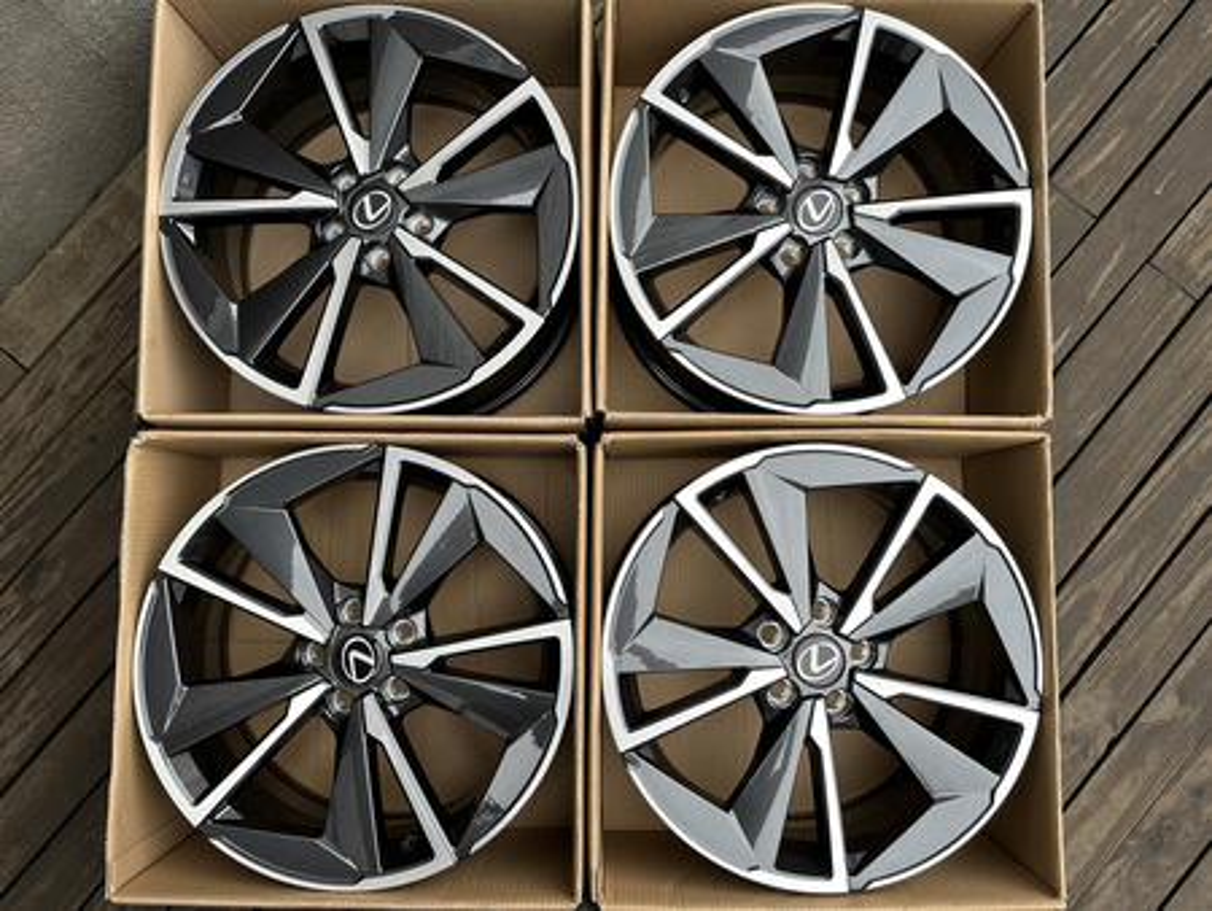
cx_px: 606
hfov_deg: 71.6
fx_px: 841
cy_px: 456
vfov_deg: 56.9
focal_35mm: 24
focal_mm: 6.86
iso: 80
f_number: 1.78
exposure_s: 1/300
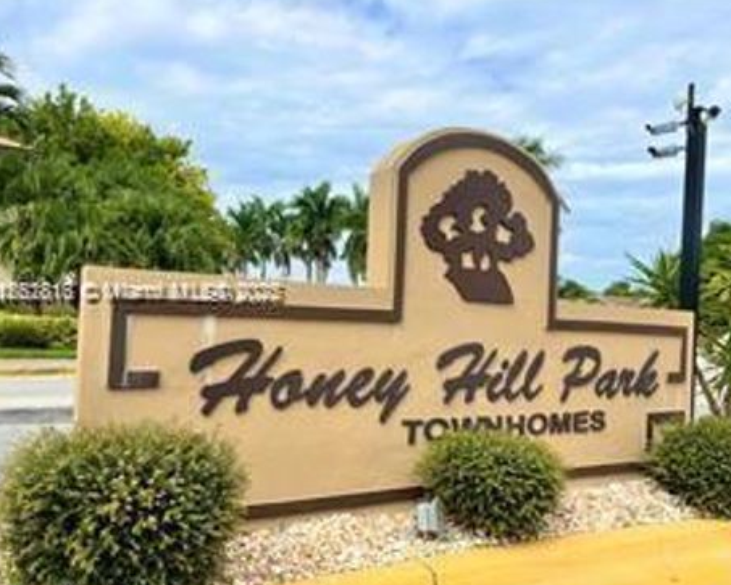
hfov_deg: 62.2
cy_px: 292
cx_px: 371
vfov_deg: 51.6
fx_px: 606
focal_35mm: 28
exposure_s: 1/4049
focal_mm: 5.1
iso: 32
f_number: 1.6
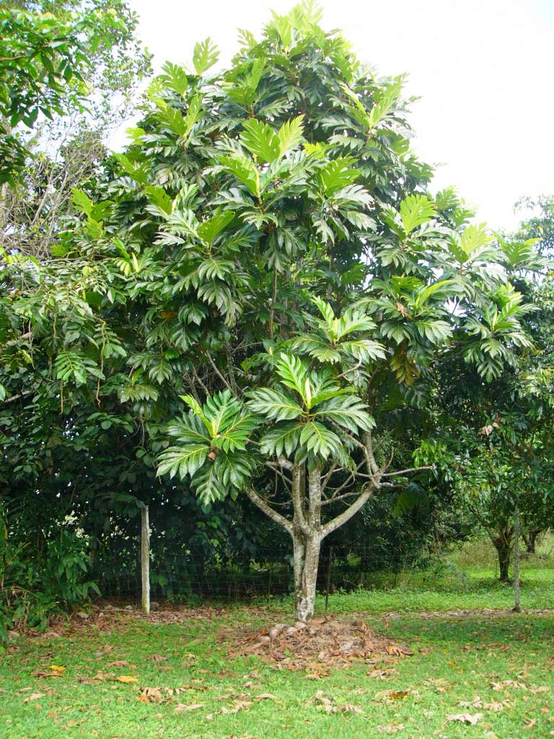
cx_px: 277
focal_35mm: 36
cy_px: 370
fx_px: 768
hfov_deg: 39.7
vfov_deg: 51.4
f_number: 2.8
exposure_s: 1/100
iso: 50
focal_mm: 6
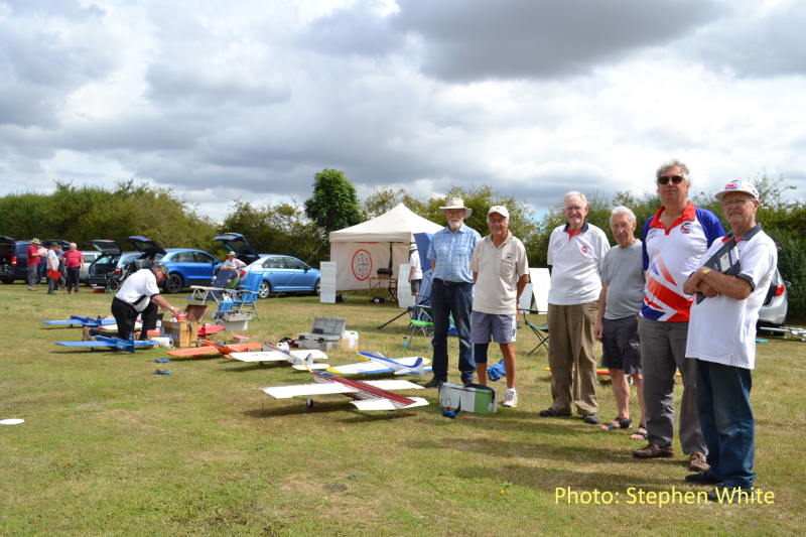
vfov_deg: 40.0
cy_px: 268
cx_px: 403
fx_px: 739
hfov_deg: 57.2
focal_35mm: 33
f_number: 8
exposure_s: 1/250
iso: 100
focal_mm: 22
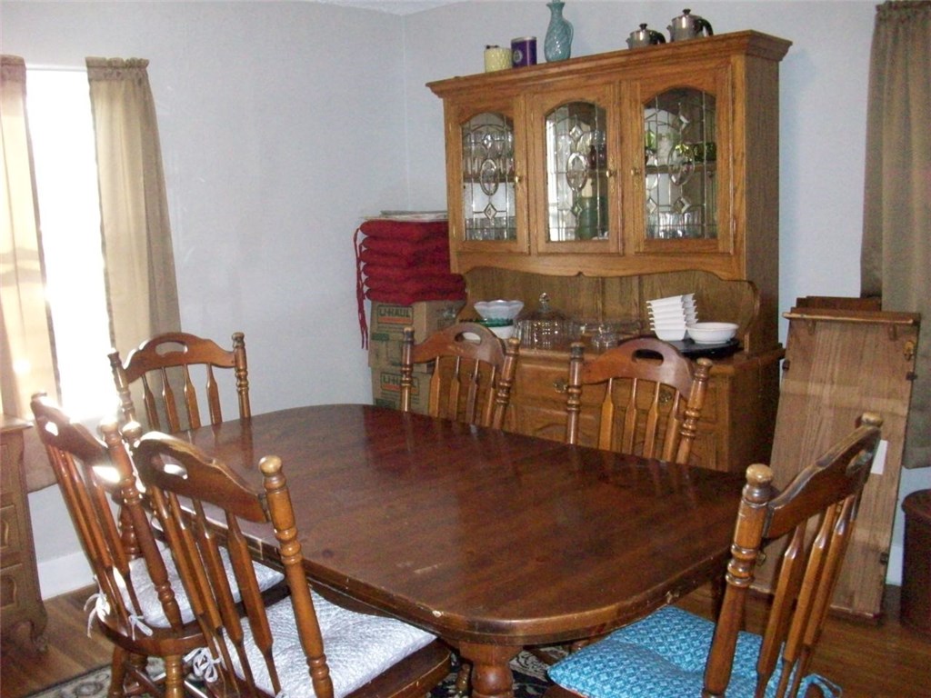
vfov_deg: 41.8
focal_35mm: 34
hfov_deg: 54.0
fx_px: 914
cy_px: 349
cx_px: 466
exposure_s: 1/64
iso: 800
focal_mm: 5.7
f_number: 2.8
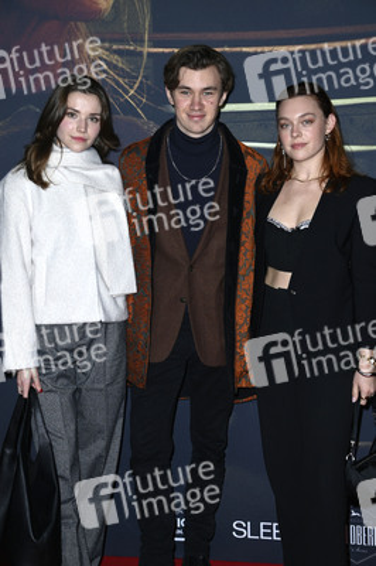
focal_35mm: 68
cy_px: 283
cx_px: 188
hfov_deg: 20.0
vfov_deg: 29.7
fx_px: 1067
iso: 500
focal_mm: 68
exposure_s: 1/200
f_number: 5.6
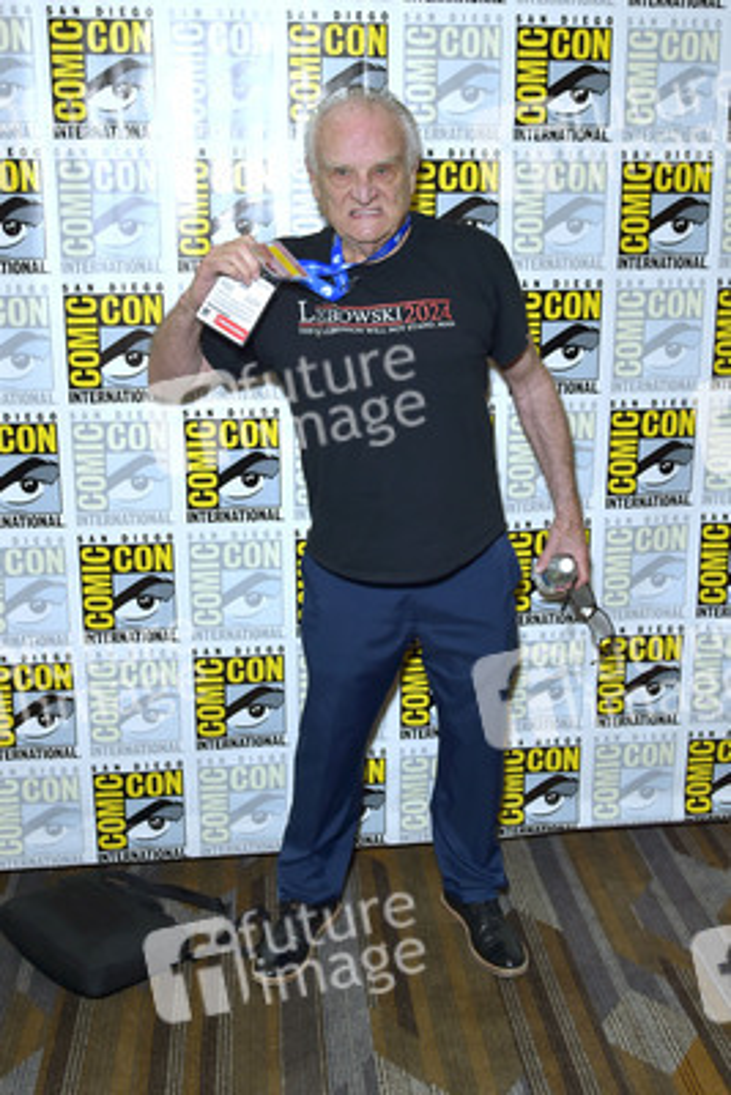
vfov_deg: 61.9
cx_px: 366
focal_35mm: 30
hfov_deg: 43.6
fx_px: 913
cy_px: 548
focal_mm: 30
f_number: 6.3
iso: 800
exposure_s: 1/250
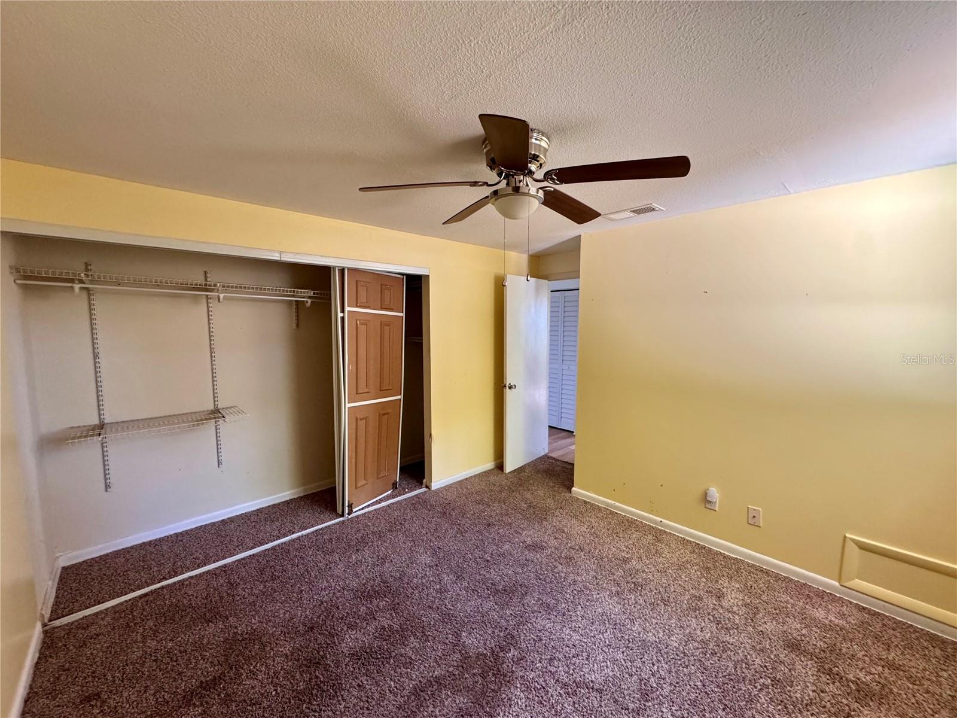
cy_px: 359
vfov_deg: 85.7
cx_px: 478
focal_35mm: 14
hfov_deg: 102.1
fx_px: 387
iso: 320
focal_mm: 2.22
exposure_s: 1/87
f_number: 2.2
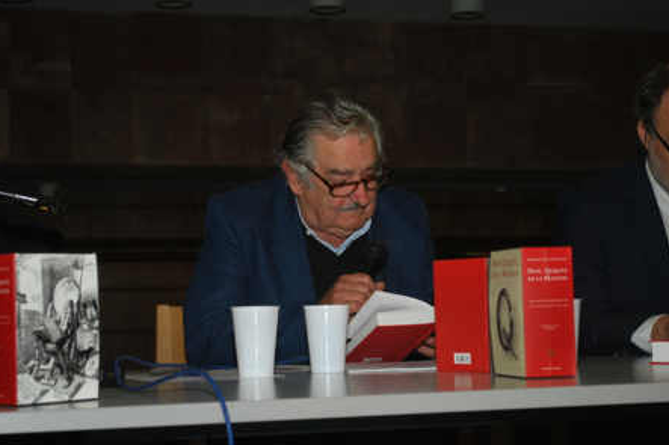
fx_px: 1551
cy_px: 225
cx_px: 334
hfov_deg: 24.3
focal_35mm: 84
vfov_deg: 16.3
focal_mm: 55
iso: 200
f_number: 5.6
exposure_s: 1/60
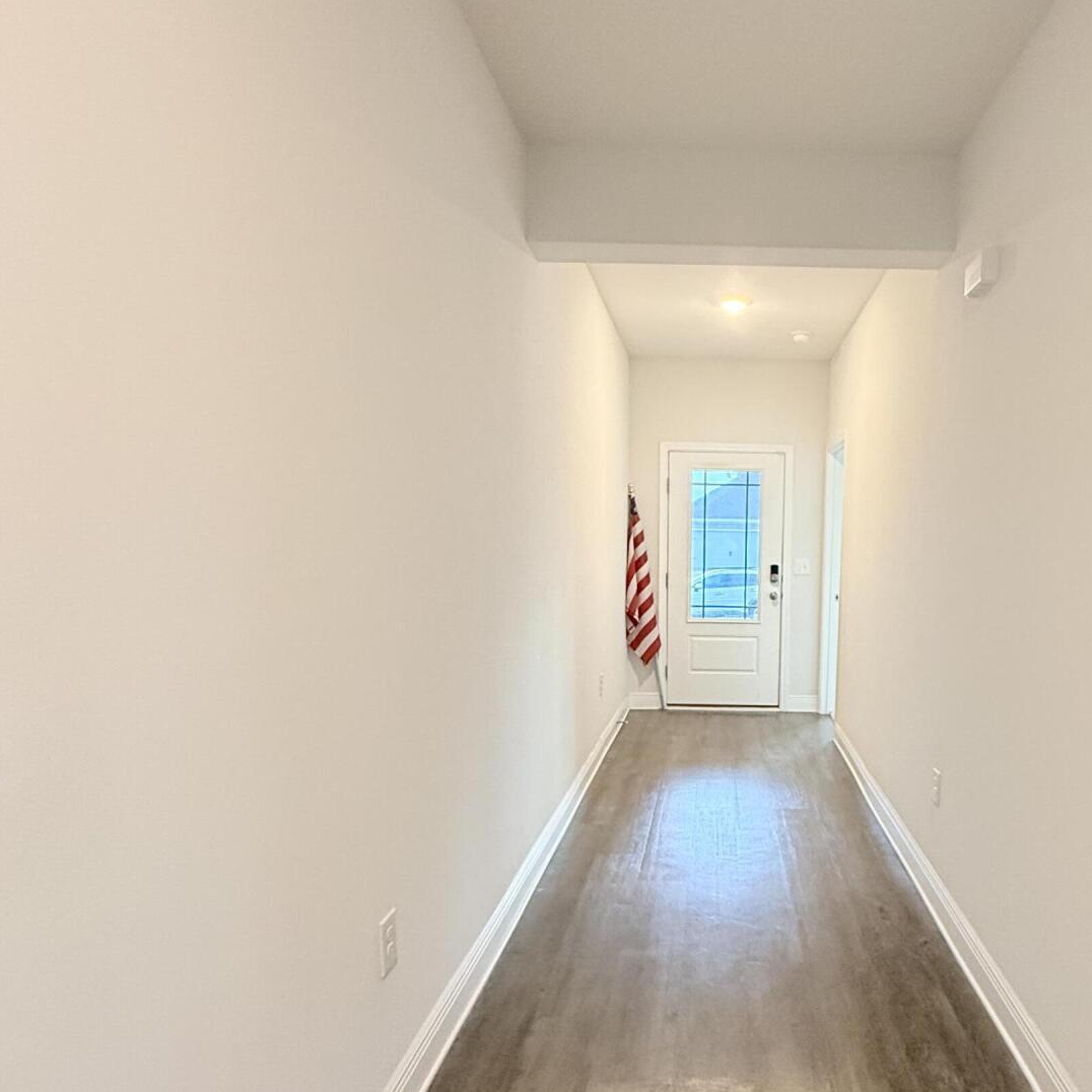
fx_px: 821
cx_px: 735
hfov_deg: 65.3
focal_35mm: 23
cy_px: 638
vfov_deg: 66.8
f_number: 2.2
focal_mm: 2.22
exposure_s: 1/60
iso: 320
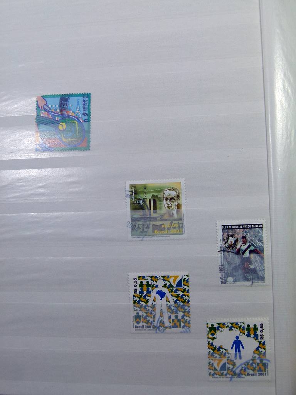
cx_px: 148
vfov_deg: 47.9
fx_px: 445
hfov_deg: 36.8
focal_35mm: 39
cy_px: 198
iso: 100
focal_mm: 7.1
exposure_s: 1/160
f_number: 4
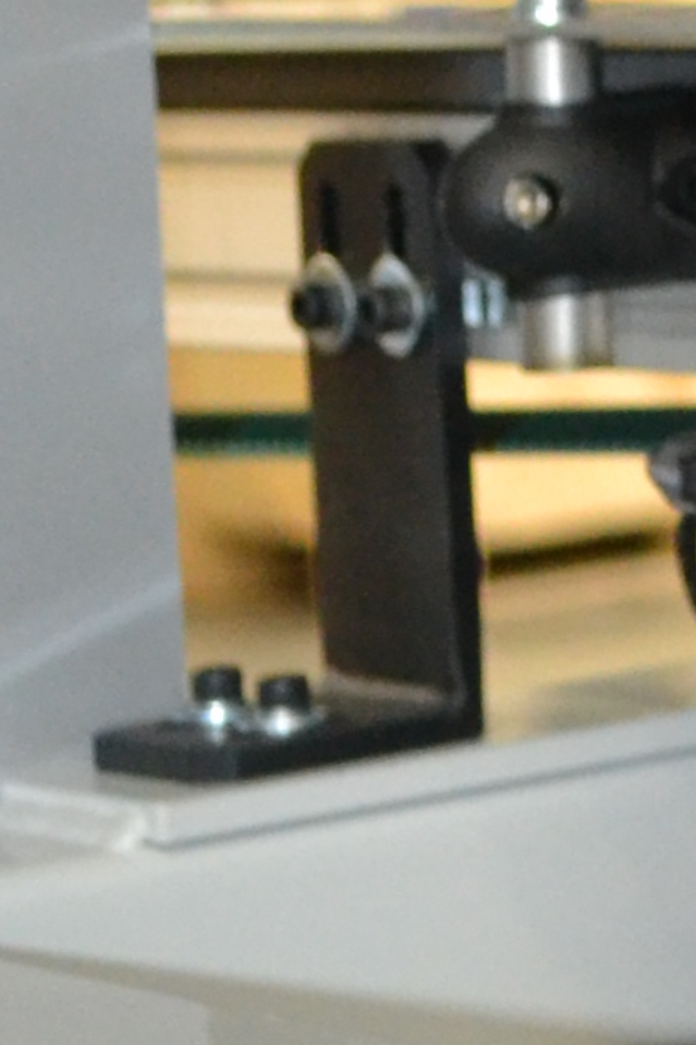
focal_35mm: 218
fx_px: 6325
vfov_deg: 9.1
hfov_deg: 5.9
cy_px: -759
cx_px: 2079
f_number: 4
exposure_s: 1/60
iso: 1800
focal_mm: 22
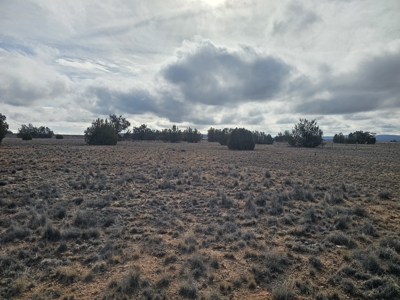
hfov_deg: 73.9
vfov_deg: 58.9
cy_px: 150
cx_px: 200
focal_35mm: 23
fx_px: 266
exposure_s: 1/1789
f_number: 1.7
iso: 10
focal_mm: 6.3
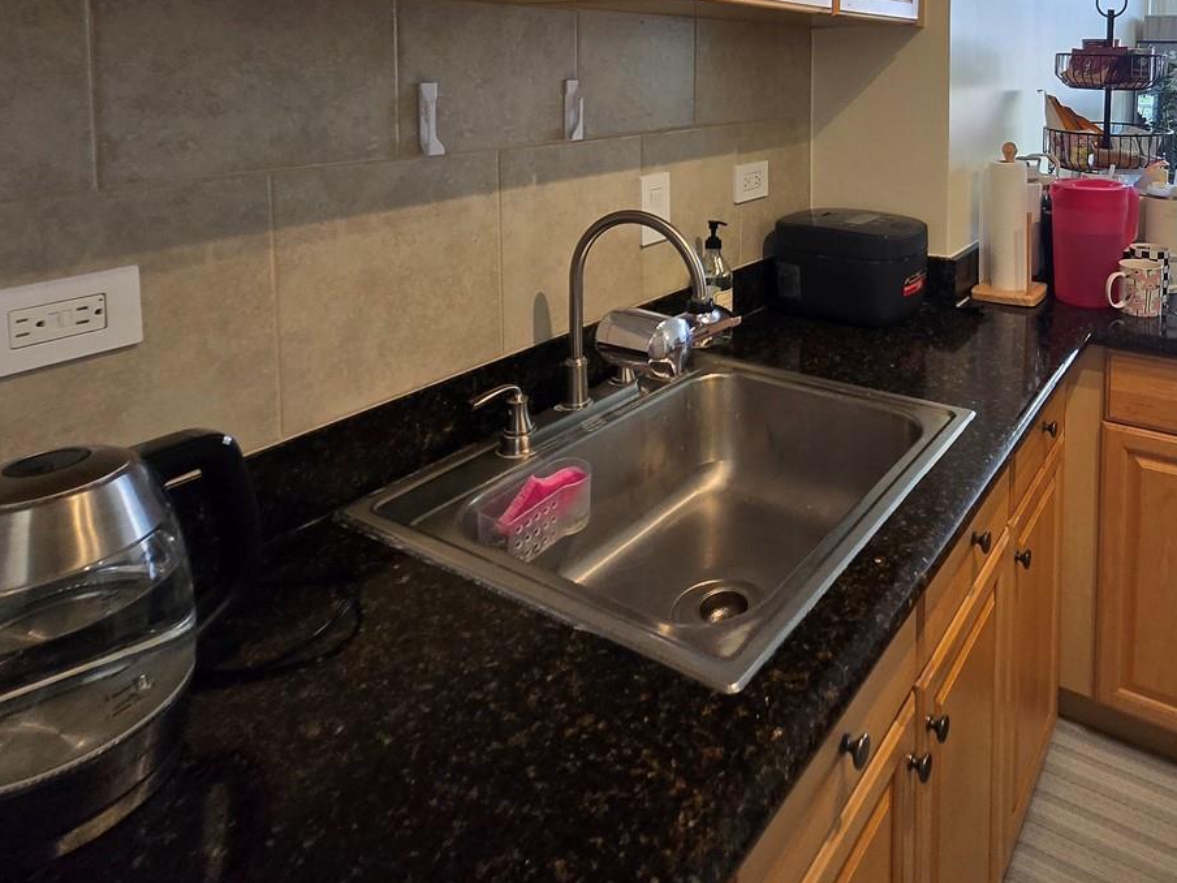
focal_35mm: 23
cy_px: 108
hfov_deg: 70.7
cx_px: 827
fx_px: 782
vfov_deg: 52.6
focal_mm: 1.7
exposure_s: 1/60
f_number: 2.2
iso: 64
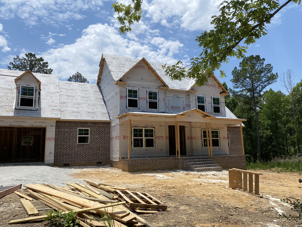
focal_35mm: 26
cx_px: 151
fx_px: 227
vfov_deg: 53.1
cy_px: 114
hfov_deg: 67.3
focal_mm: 4.25
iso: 32
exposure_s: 1/4808
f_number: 1.8
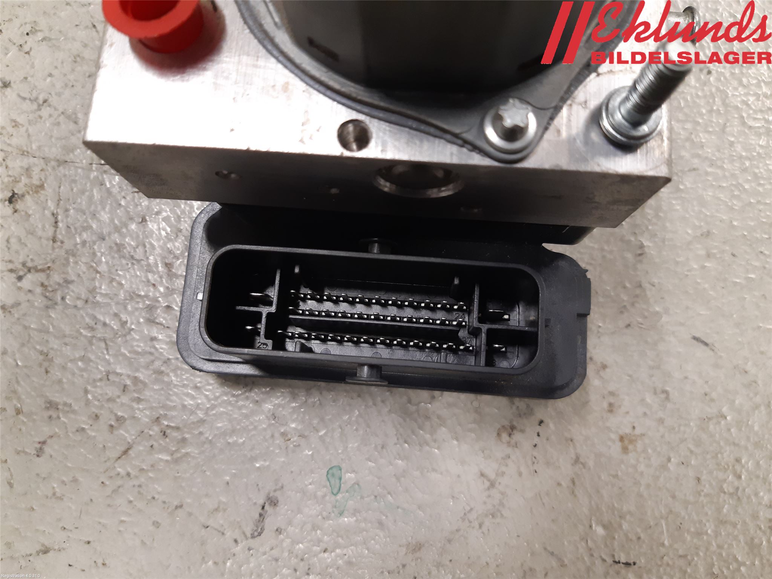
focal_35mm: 26
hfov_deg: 67.3
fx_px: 580
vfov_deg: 53.1
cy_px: 290
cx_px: 386
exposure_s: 1/50
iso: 160
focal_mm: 3.93
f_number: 1.7
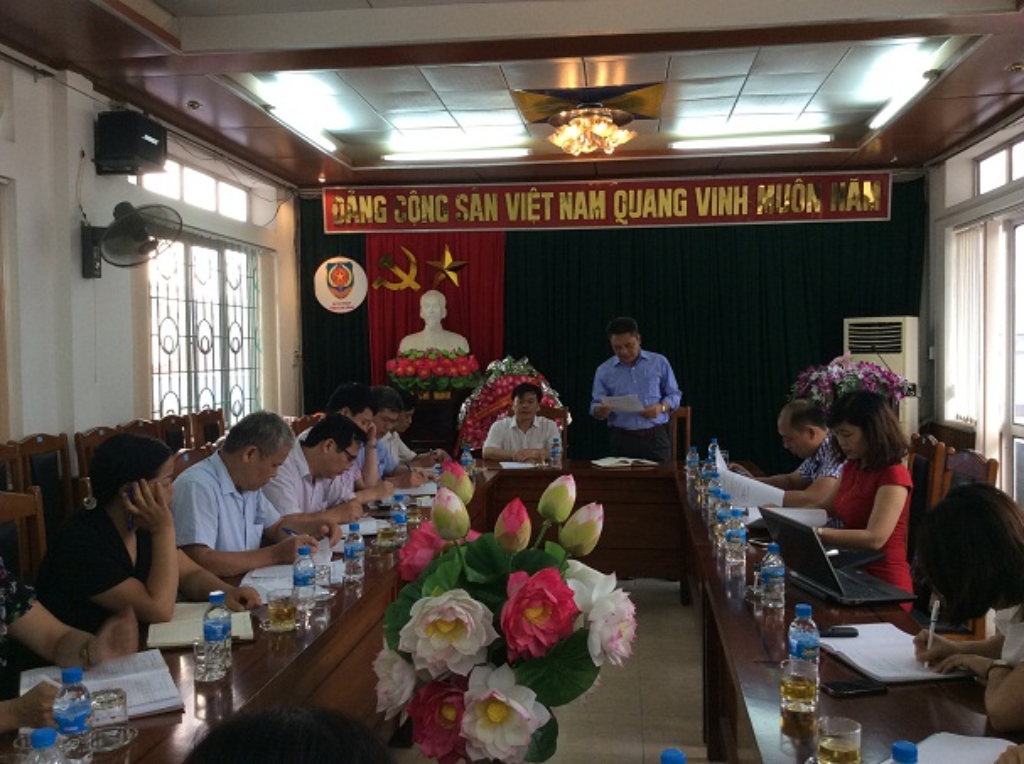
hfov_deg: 56.9
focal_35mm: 32
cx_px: 512
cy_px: 382
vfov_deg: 44.0
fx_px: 945
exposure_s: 1/25
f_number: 2.4
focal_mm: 3.3
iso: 64
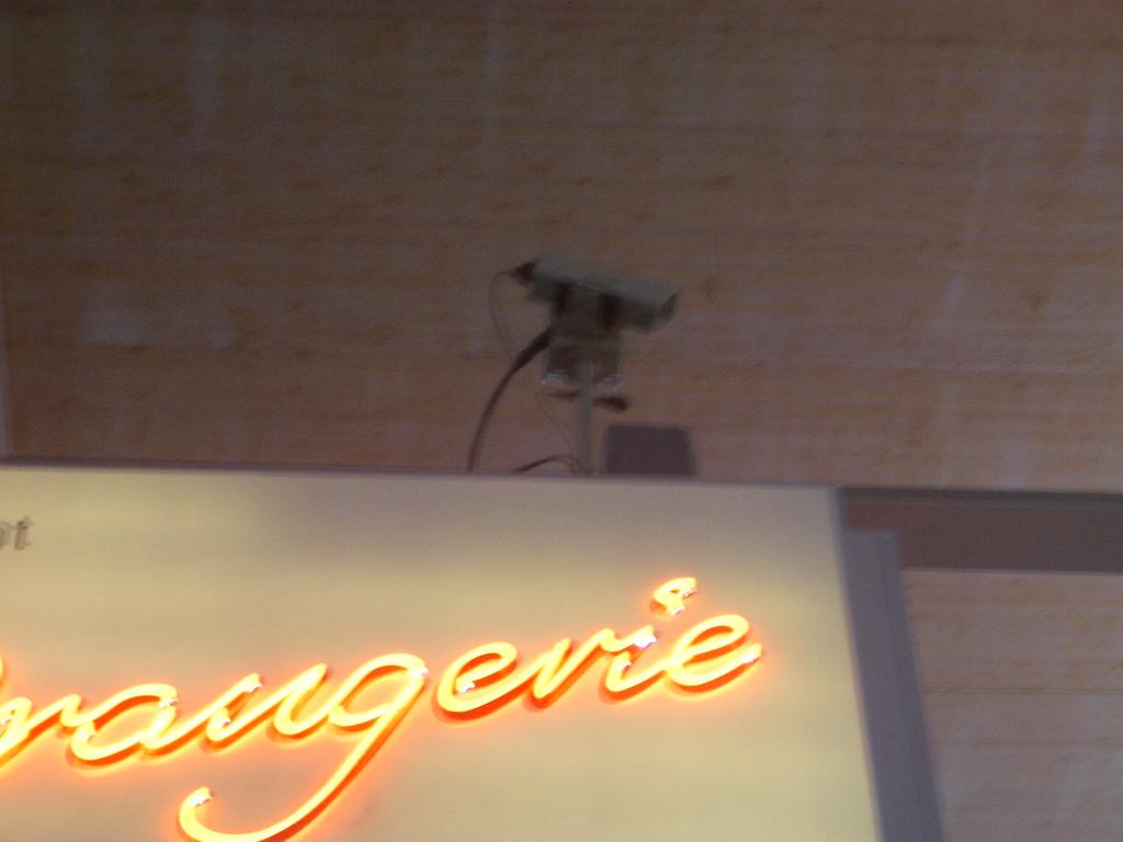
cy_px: 421
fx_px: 3406
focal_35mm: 105
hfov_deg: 18.7
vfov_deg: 14.1
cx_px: 562
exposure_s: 1/8
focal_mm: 17.4
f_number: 4.8
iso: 100
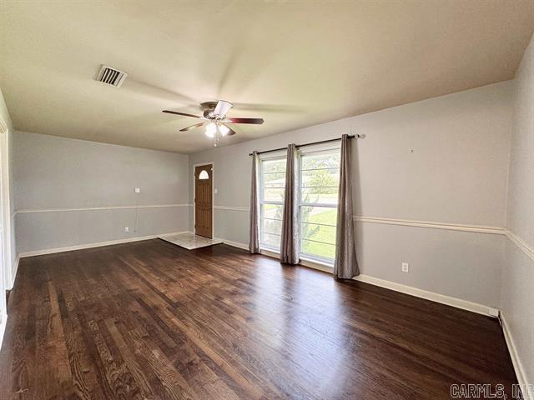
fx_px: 216
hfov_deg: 102.1
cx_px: 267
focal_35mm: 14
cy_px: 200
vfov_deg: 85.7
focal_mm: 2.22
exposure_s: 1/120
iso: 200
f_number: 2.2
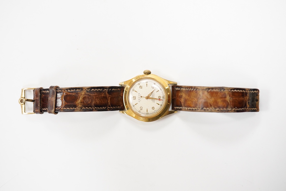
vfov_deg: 29.9
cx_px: 143
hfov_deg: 43.6
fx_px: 357
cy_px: 96
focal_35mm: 45
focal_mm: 30
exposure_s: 1/200
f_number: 8
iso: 2500
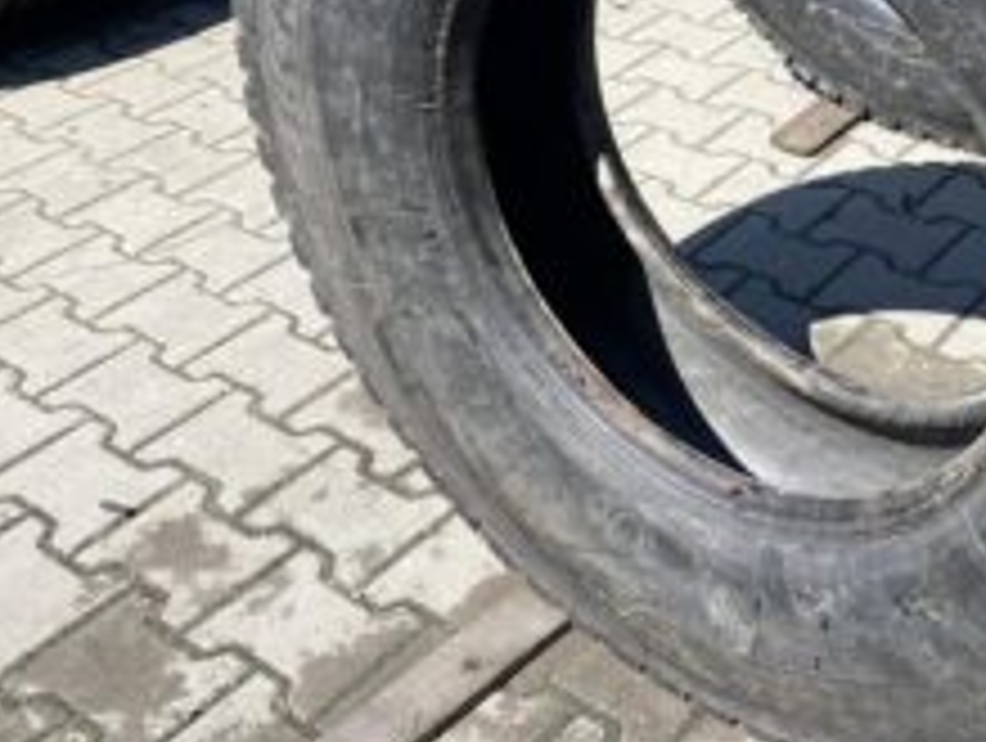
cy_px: 124
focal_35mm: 51
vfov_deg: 27.9
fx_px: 1455
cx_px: 779
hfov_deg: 36.3
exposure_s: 1/1232
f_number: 1.8
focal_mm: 4.25
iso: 32
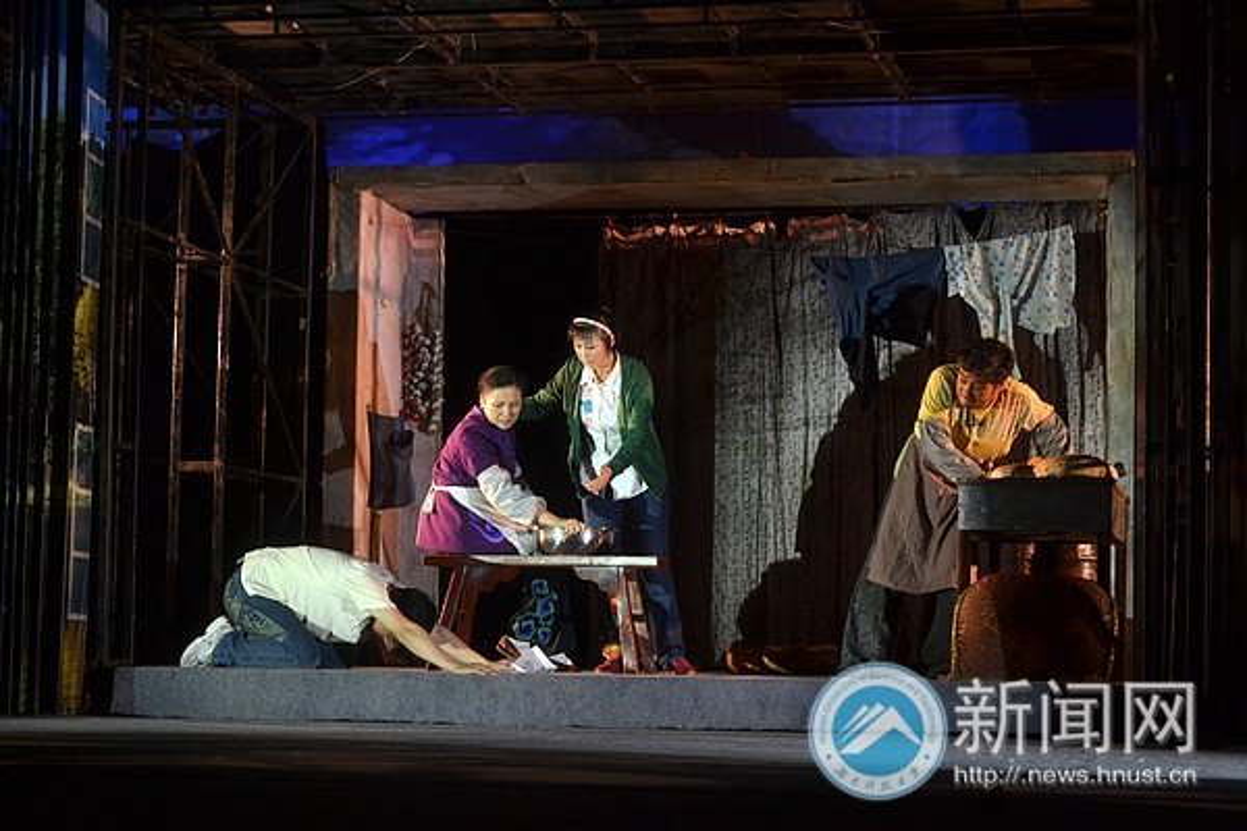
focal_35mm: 68
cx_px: 624
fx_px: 2338
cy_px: 416
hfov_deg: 29.9
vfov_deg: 20.2
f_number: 5.3
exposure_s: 1/125
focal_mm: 45
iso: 800
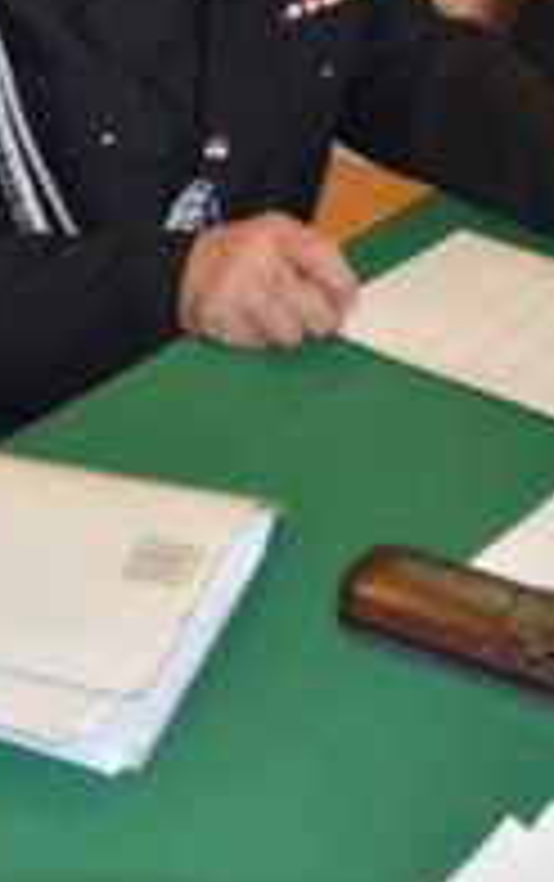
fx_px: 2023
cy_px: 148
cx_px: 65
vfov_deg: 24.1
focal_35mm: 84
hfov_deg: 15.4
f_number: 3.5
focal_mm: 18
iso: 450
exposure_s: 1/60
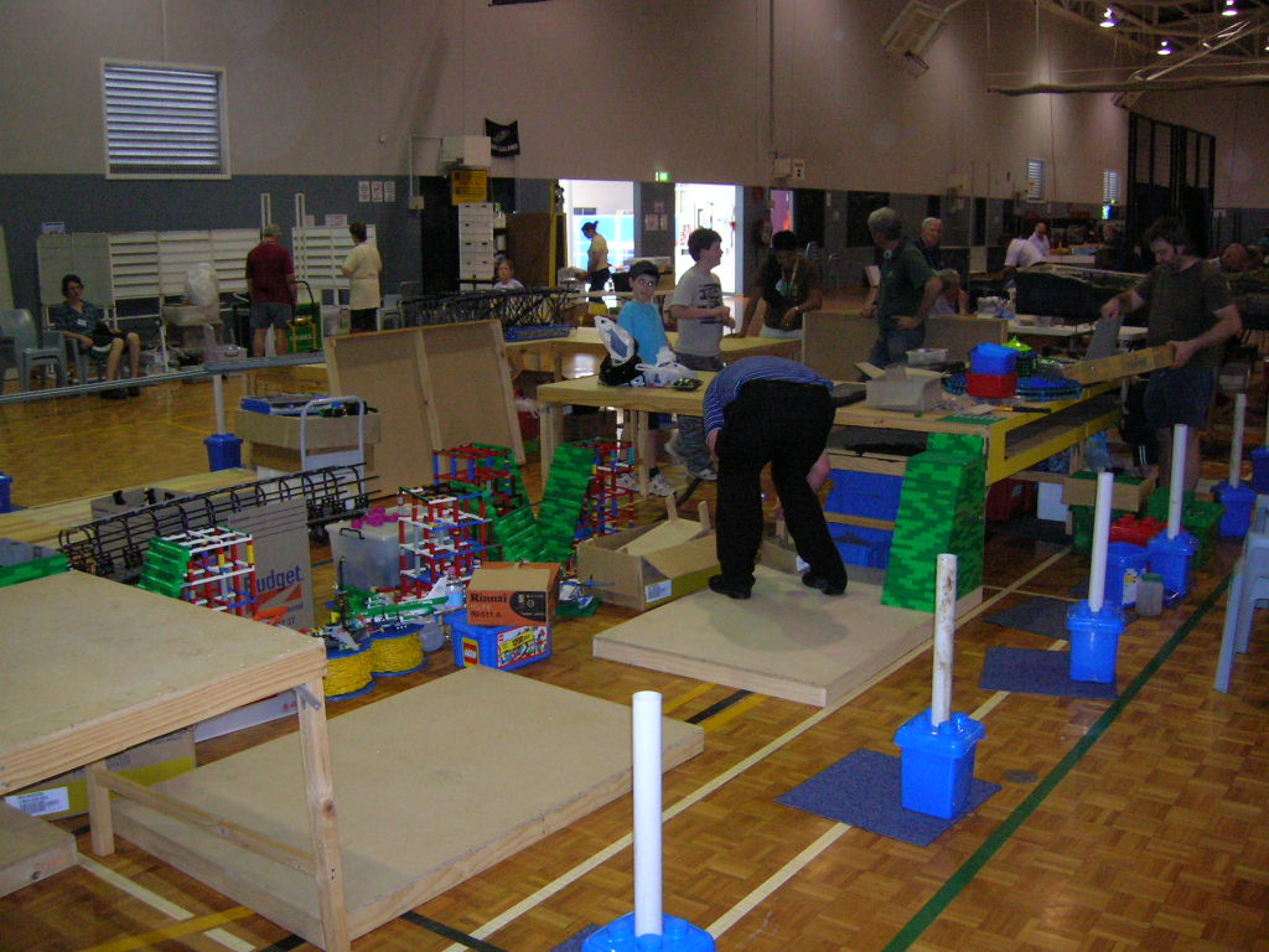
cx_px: 634
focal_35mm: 34
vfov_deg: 41.8
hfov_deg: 54.0
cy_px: 476
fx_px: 1246
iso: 200
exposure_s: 1/60.1
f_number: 2.9
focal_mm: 5.7
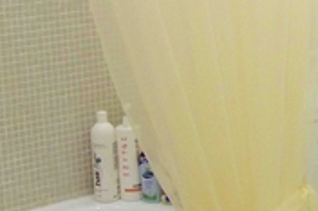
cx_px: 302
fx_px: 847
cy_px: 29
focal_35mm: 96
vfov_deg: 14.1
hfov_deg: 20.7
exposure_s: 1/15
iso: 400
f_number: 4
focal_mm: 5.85
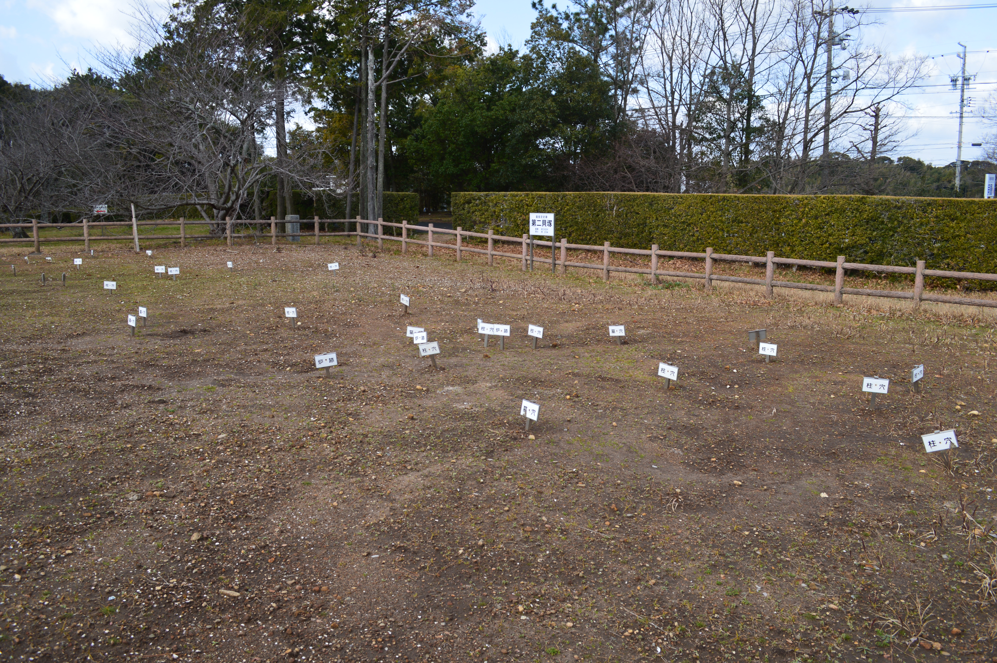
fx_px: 747
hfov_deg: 67.4
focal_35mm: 27
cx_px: 498
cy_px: 332
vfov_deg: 47.8
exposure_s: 1/160
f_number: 6.3
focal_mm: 18
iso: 100
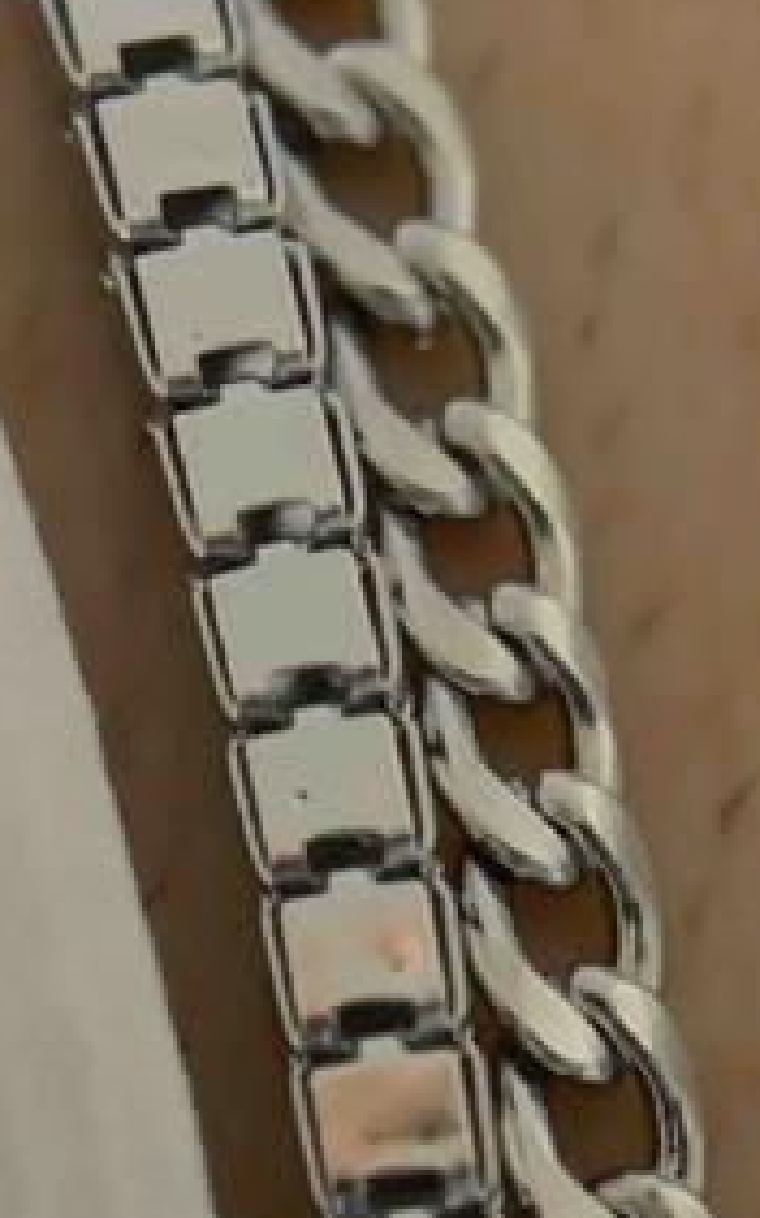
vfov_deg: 3.4
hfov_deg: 2.1
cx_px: 203
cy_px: 937
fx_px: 20700
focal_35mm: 624
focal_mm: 80
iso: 400
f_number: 4
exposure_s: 1/30
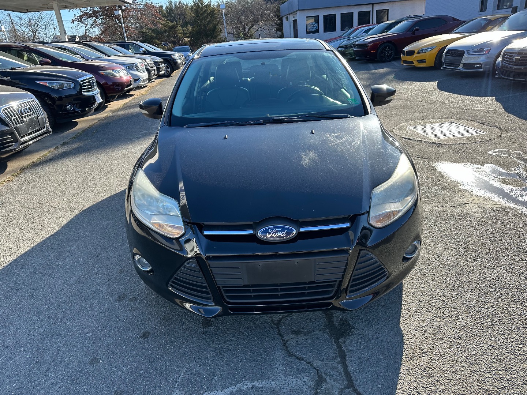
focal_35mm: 24
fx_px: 365
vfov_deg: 56.8
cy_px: 198
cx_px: 264
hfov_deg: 71.6
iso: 80
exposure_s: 1/1198
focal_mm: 6.86
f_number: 1.78
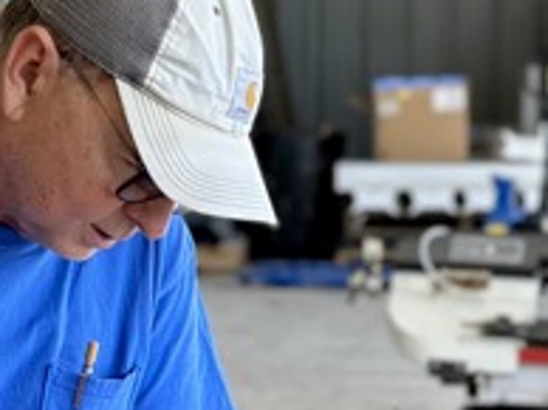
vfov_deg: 7.5
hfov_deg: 10.0
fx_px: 3131
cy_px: 413
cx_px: 209
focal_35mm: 198
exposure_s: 1/524
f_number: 1.78
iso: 80
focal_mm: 6.86
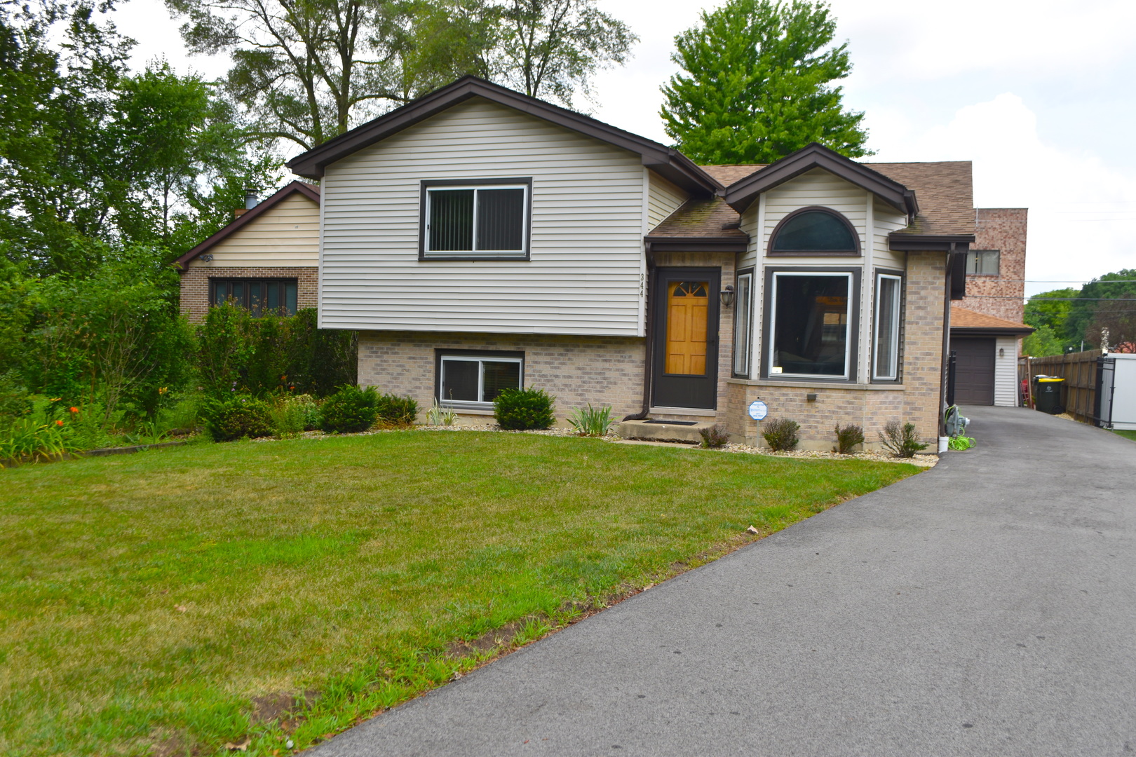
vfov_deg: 40.0
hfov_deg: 57.2
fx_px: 1041
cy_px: 378
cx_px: 568
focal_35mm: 33
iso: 100
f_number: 6.7
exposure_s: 1/180
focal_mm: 22
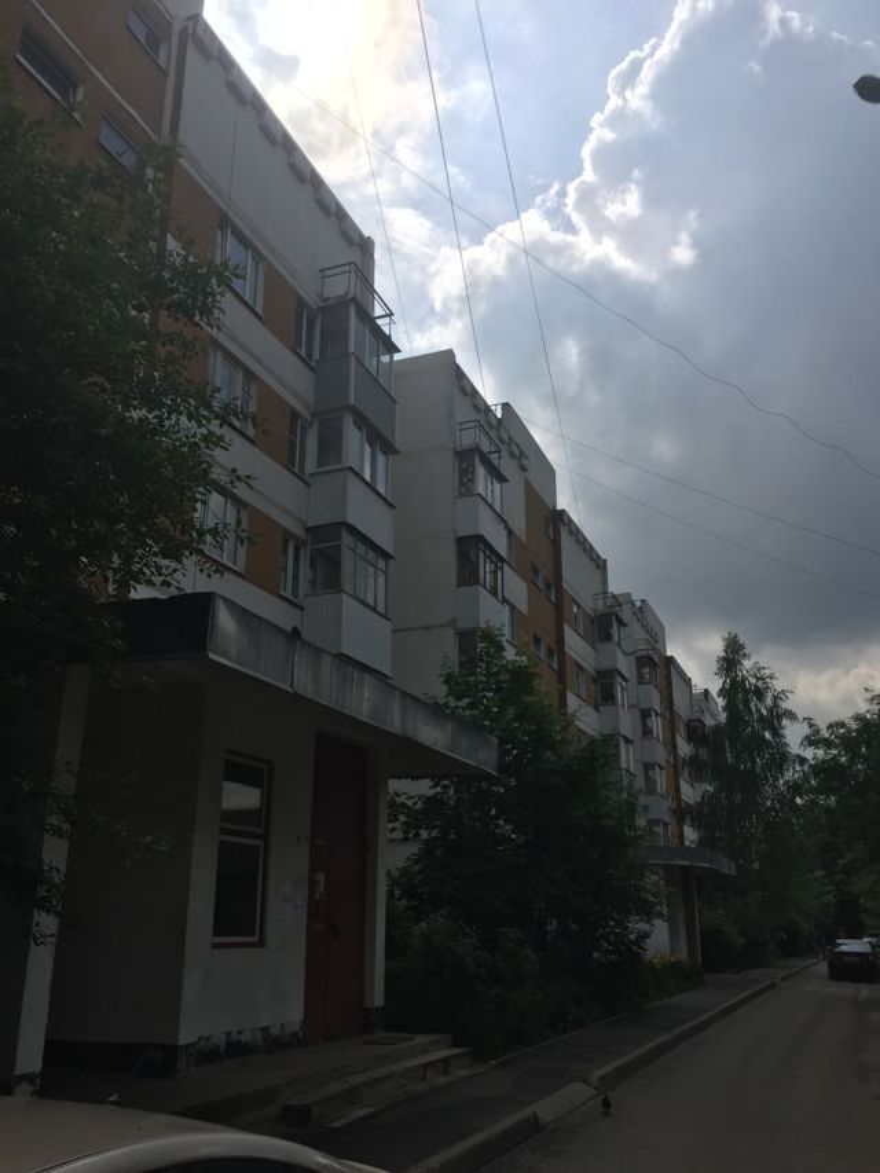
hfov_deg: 48.2
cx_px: 440
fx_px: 983
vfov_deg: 61.7
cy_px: 586
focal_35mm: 29
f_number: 2.2
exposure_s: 1/7937
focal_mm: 4.15
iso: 32
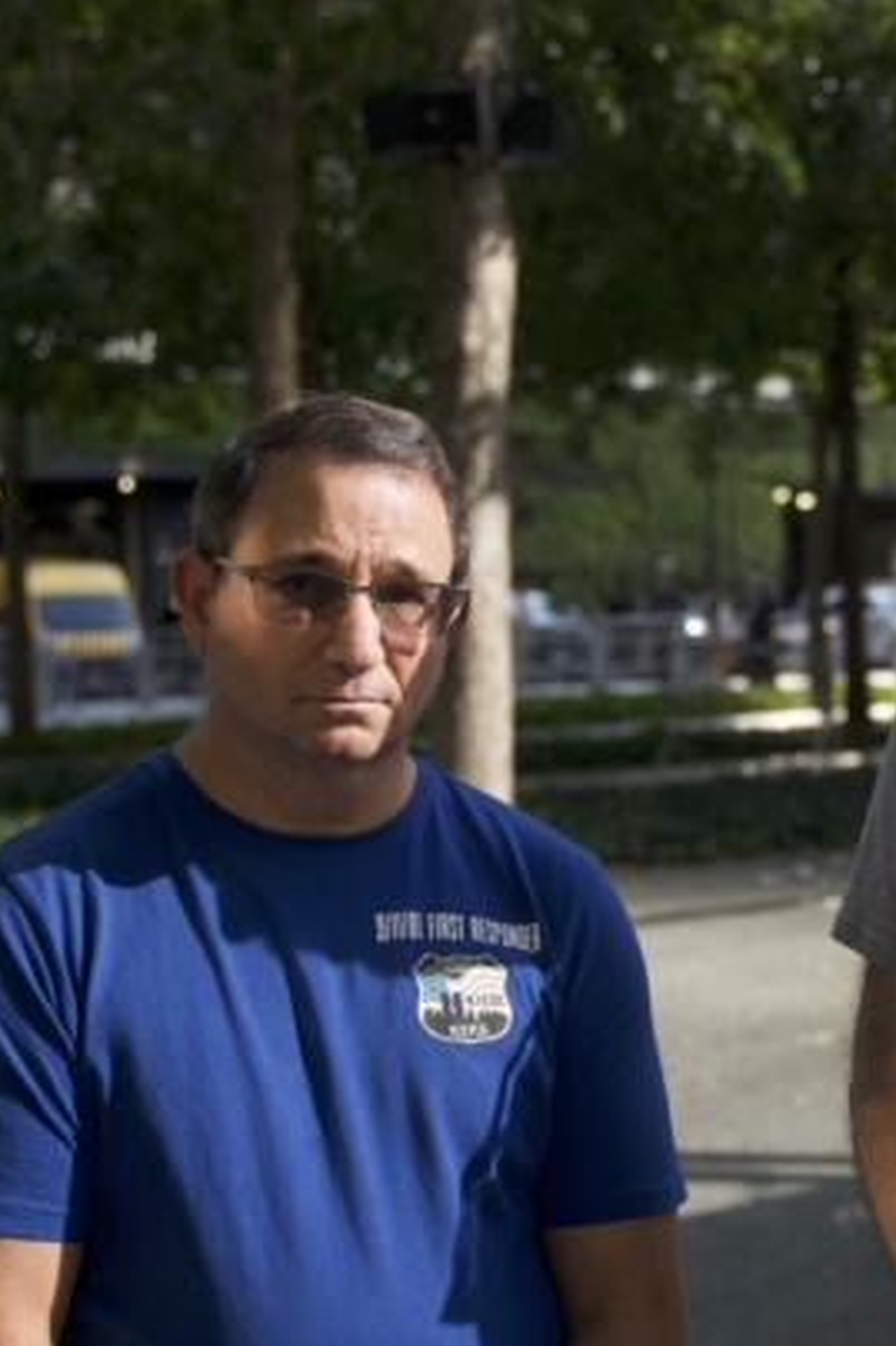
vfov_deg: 31.4
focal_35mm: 64
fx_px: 2391
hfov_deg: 20.7
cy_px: 673
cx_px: 834
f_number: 2.8
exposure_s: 1/500
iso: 125
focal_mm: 28
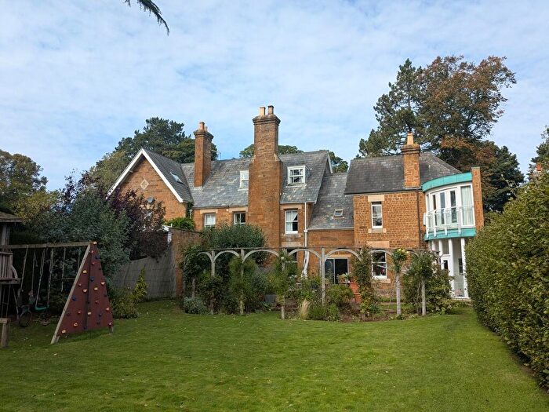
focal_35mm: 27
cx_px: 274
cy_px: 206
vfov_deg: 51.4
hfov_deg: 65.3
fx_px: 428
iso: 59
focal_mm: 4.38
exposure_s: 1/1949
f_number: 1.73
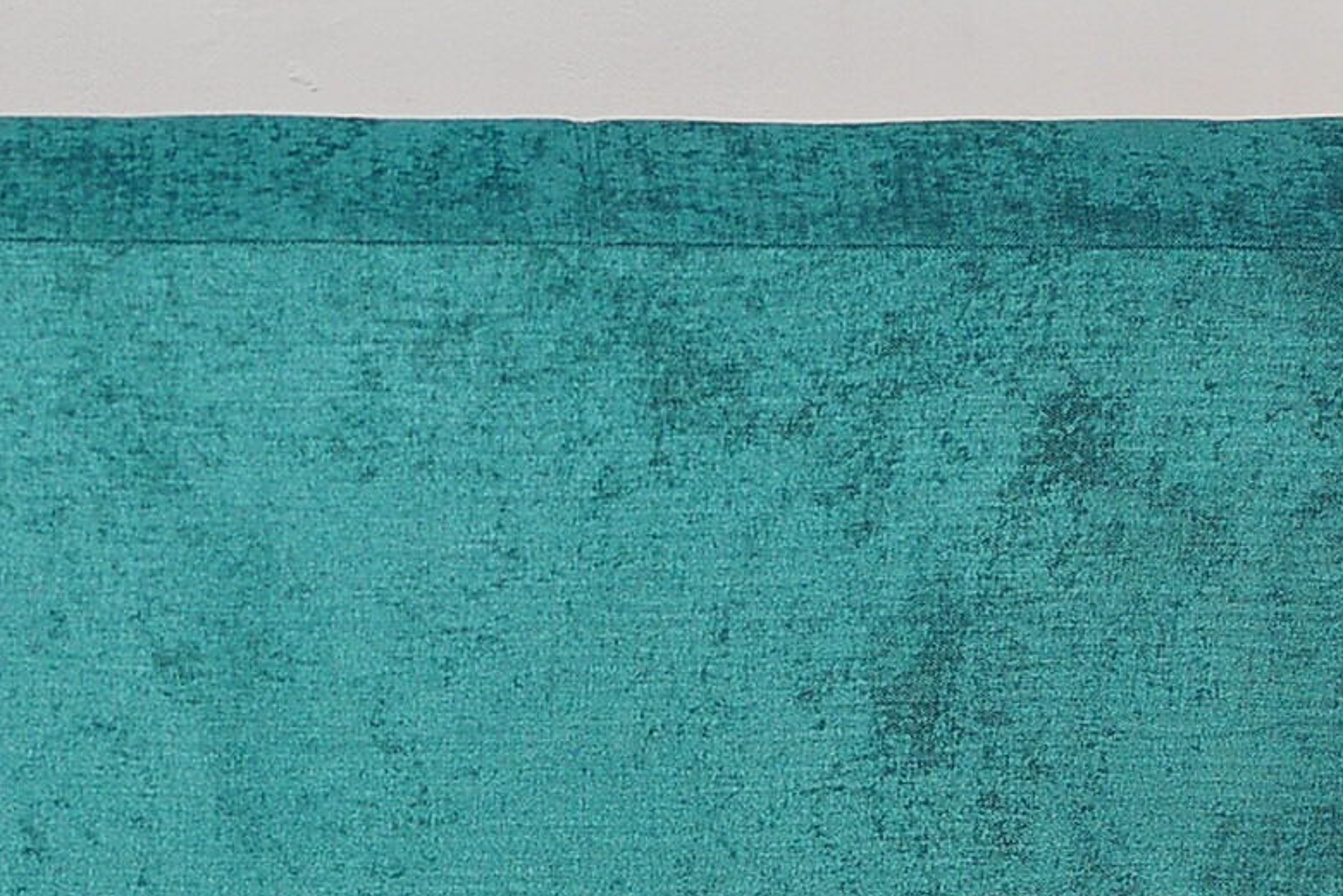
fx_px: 4821
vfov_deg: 10.6
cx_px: 152
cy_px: 493
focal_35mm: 129
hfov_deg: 15.7
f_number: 3.2
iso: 400
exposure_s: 1/160
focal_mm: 35
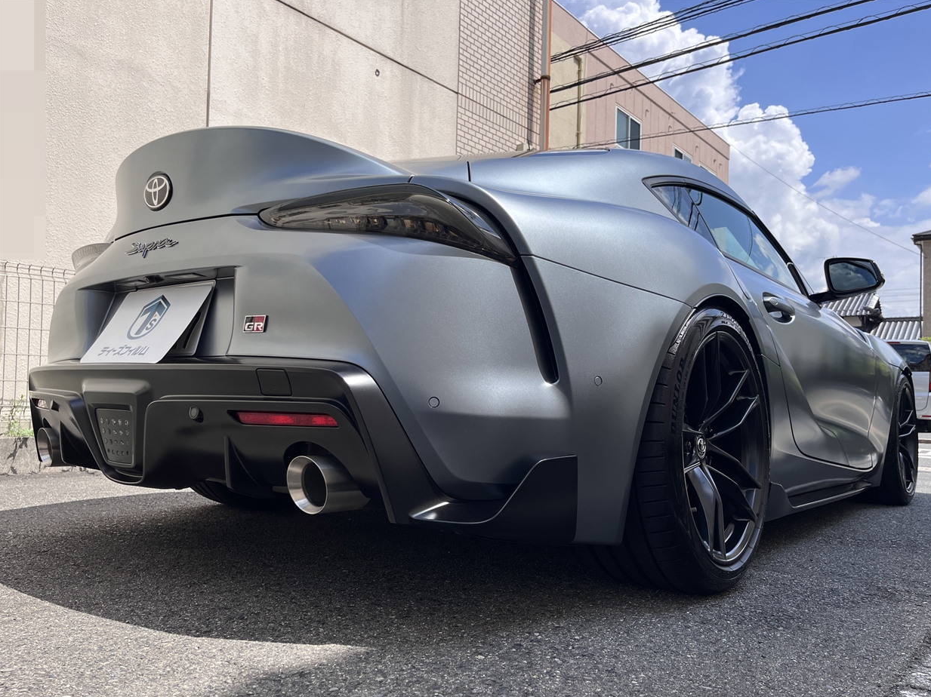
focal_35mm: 27
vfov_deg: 51.3
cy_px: 360
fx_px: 726
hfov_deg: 65.3
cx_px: 481
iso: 50
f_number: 1.6
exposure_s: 1/2899
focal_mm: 5.1
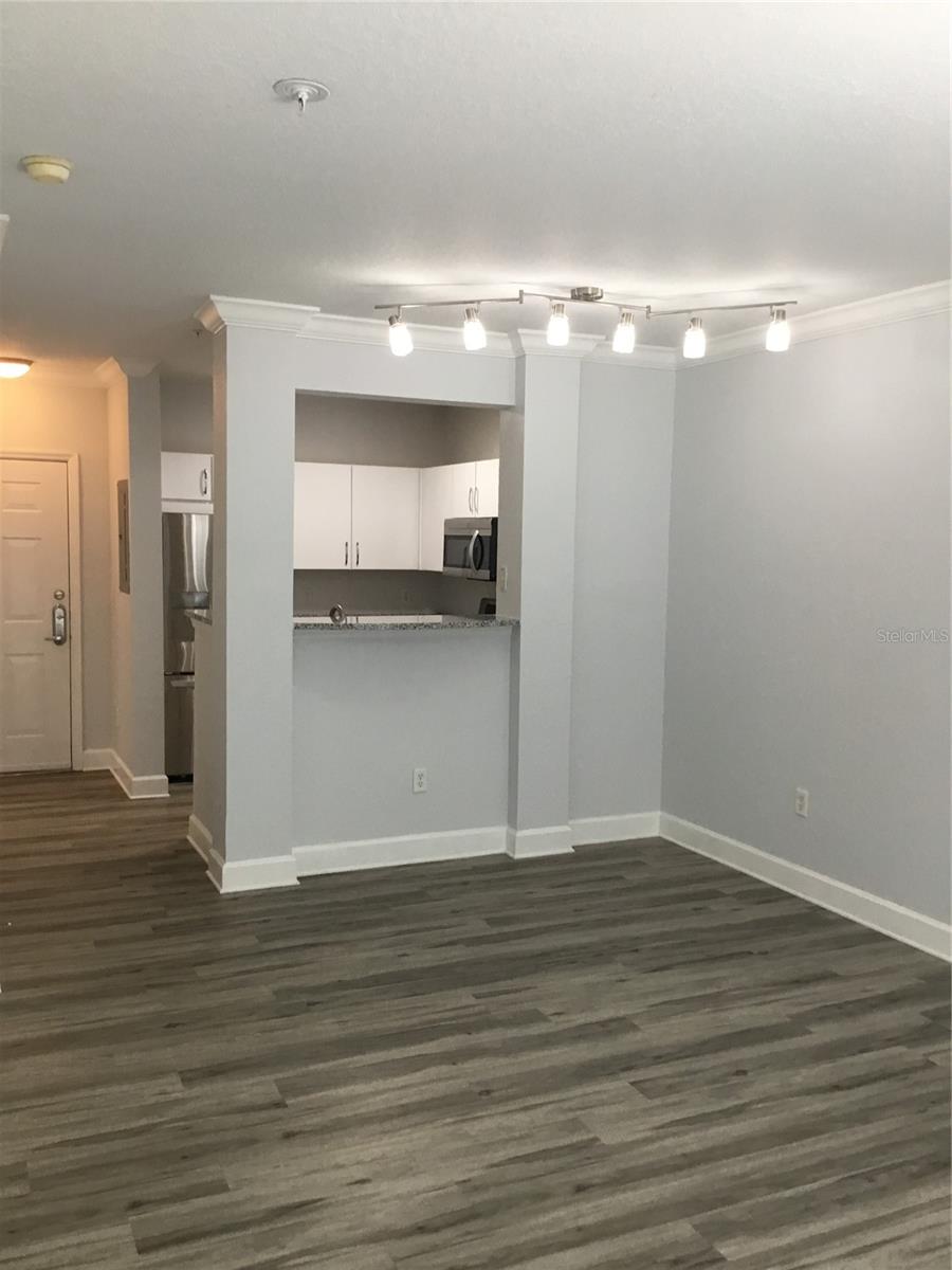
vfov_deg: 58.4
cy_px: 635
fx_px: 1137
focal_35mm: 31
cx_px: 476
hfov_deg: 45.4
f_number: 2.4
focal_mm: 3.3
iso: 64
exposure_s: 1/30
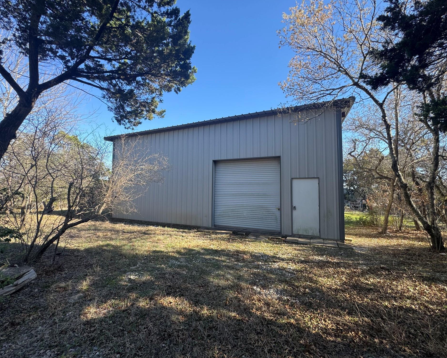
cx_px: 225
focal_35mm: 15
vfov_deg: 84.0
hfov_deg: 96.8
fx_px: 198
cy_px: 179
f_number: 2.2
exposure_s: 1/366
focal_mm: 2.22
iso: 40
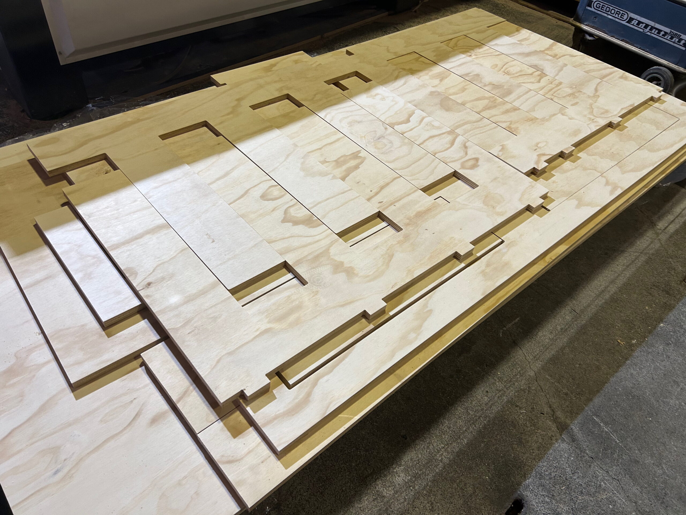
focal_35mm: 26
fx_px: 515
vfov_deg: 53.1
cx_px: 343
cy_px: 258
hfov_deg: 67.3
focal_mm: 5.7
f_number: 1.5
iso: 125
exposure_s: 1/50
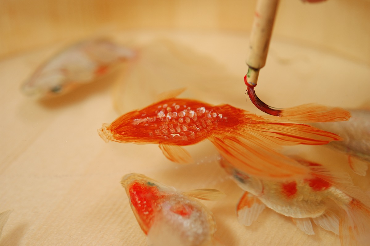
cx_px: 185
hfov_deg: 22.6
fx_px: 924
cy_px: 123
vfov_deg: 15.2
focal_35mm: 90
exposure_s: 1/45
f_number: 3.2
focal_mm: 60
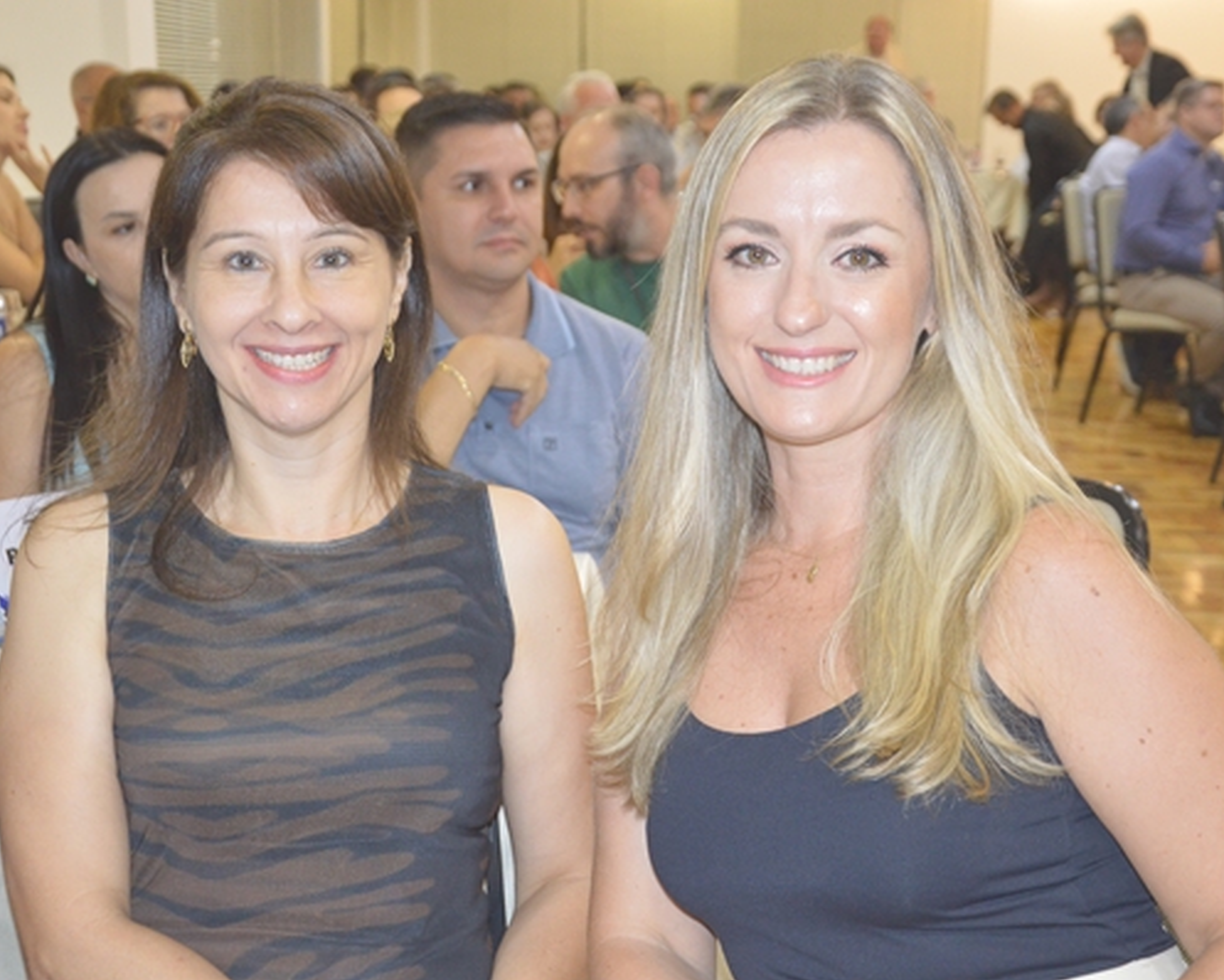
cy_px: 490
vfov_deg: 25.6
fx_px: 2159
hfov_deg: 31.7
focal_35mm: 60
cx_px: 618
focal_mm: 35
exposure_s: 1/60
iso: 2000
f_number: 4.5
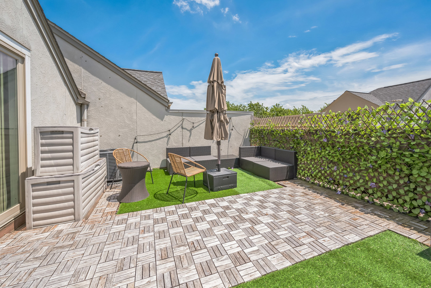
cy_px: 144
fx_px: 168
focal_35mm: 14
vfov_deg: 81.2
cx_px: 216
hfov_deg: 104.3
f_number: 8
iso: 400
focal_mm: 14
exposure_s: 1/1250
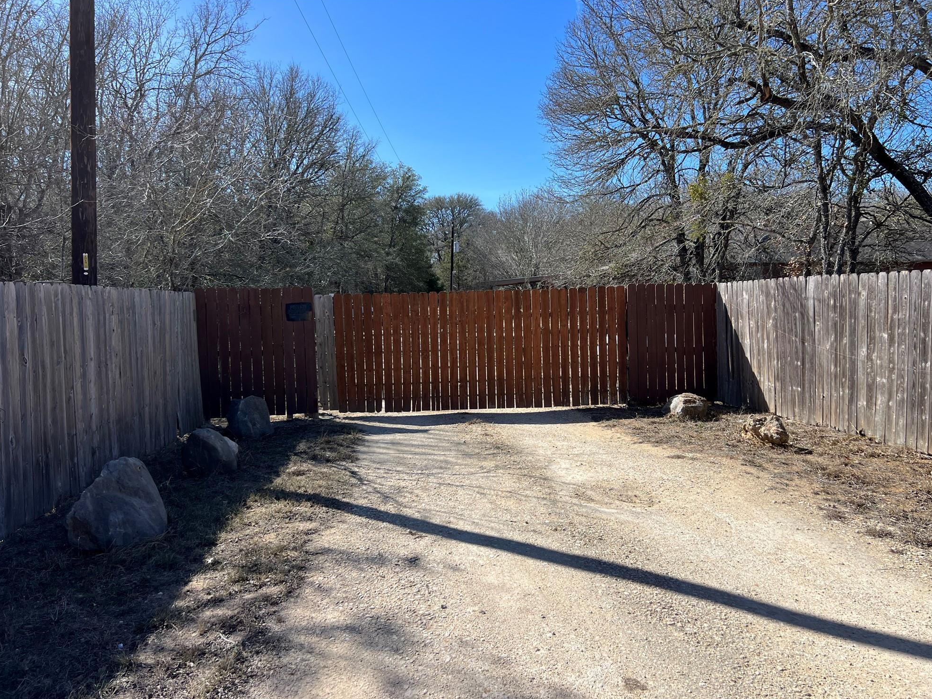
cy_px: 359
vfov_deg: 51.3
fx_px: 727
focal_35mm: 27
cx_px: 481
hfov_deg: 65.3
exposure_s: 1/3460
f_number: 1.5
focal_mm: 5.7
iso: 50
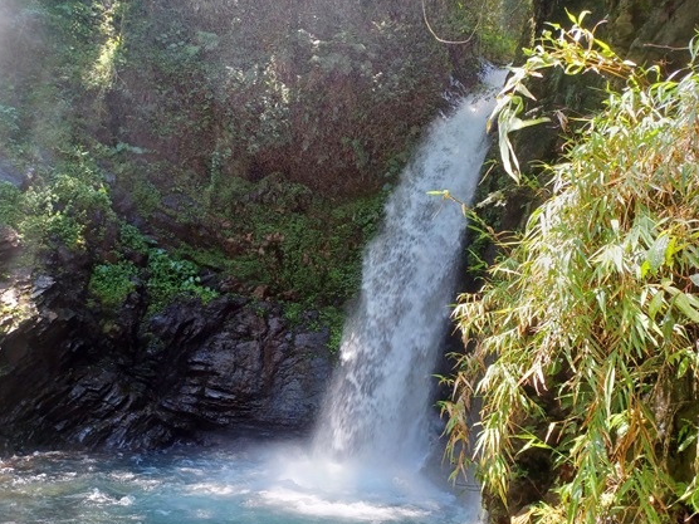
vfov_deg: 51.3
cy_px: 279
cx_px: 333
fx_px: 545
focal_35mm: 27
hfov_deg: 65.3
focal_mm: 4.6
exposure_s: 1/59
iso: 50
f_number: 1.8
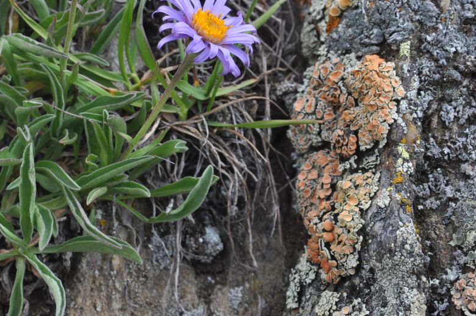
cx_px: 202
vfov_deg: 9.2
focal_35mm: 149
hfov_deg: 13.8
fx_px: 1967
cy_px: 63
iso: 400
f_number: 9
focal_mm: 60
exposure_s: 1/160
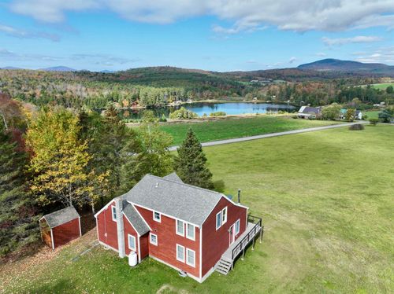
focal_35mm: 24
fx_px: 273
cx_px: 197
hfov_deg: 71.6
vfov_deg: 56.7
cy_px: 147
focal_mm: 12.29
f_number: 2.8
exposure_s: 1/1250
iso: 100
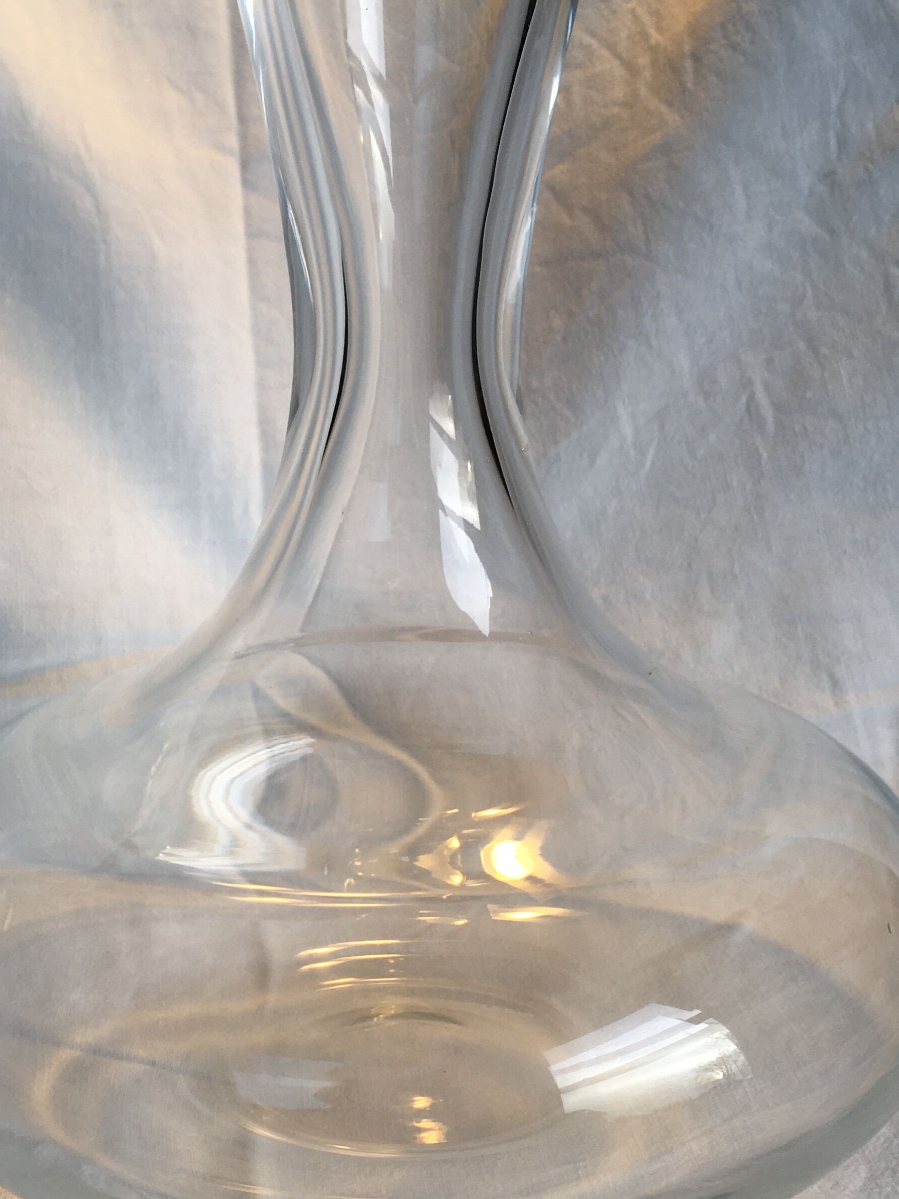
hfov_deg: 29.7
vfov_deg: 38.9
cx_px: 411
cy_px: 601
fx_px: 1696
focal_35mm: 49
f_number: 2.2
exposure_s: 1/100
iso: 25
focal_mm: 4.15
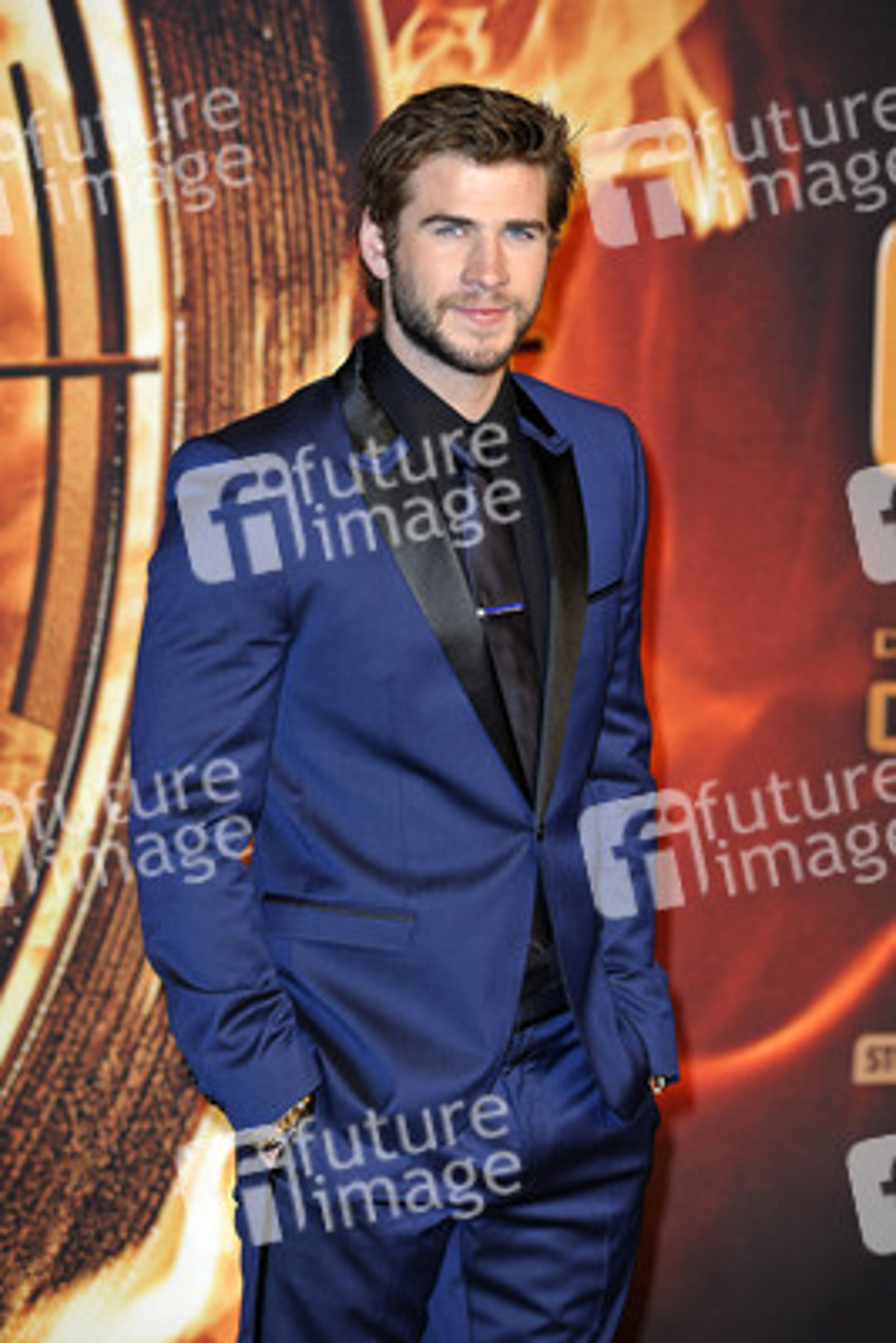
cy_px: 672
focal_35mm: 135
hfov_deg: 10.2
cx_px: 448
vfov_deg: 15.2
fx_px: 5035
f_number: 5
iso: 800
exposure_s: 1/200
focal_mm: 135
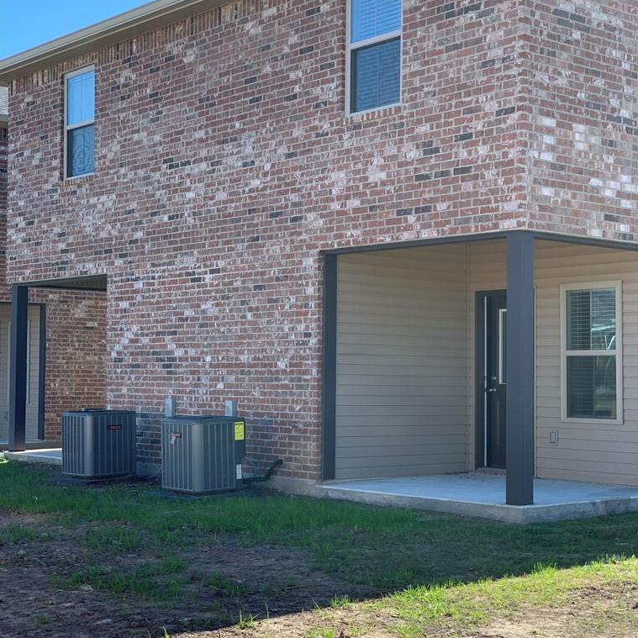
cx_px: 322
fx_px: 1293
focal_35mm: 62
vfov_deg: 27.7
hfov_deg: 27.7
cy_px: 340
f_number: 2.4
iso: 16
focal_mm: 6
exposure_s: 1/250
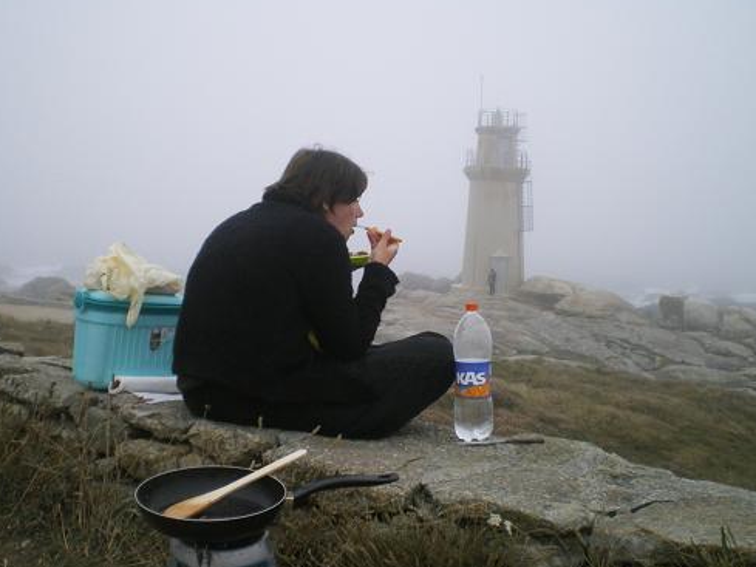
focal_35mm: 41
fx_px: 896
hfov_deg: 45.8
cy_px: 290
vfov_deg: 35.1
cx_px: 373
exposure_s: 1/50
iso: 200
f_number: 3.1
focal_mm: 6.3
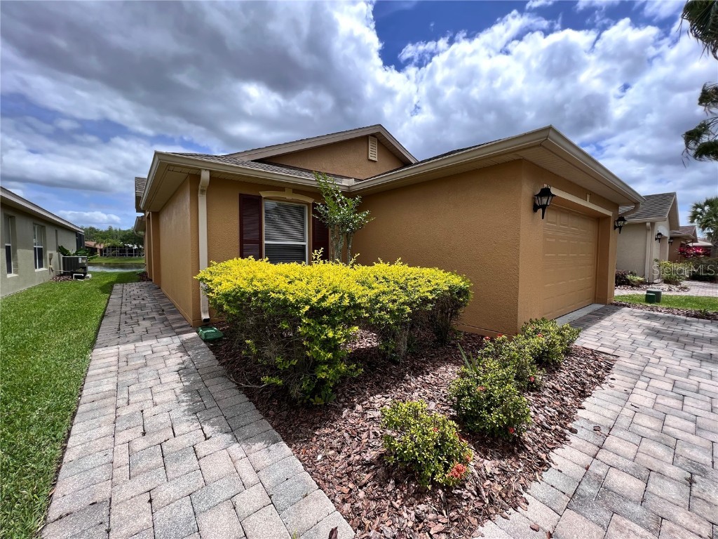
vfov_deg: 89.9
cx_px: 359
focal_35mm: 13
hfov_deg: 106.2
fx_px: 270
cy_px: 270
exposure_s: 1/815
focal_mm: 1.57
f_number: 1.8
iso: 32
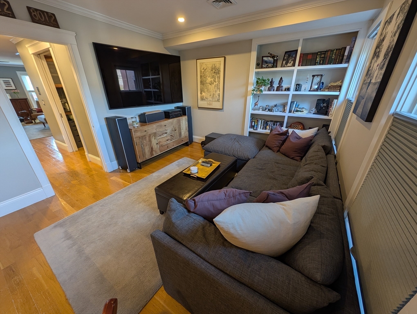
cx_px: 208
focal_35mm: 12
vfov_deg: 94.6
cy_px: 157
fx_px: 145
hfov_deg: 110.5
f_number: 1.95
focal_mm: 2.23
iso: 98
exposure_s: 1/24
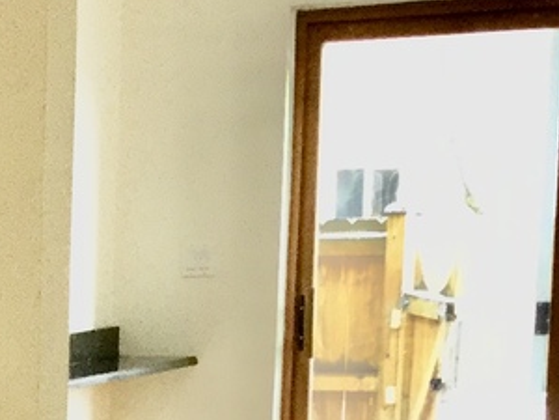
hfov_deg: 12.3
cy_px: 730
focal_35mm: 149
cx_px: -378
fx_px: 2406
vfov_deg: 9.5
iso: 32
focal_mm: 3.3
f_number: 2.4
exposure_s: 1/30
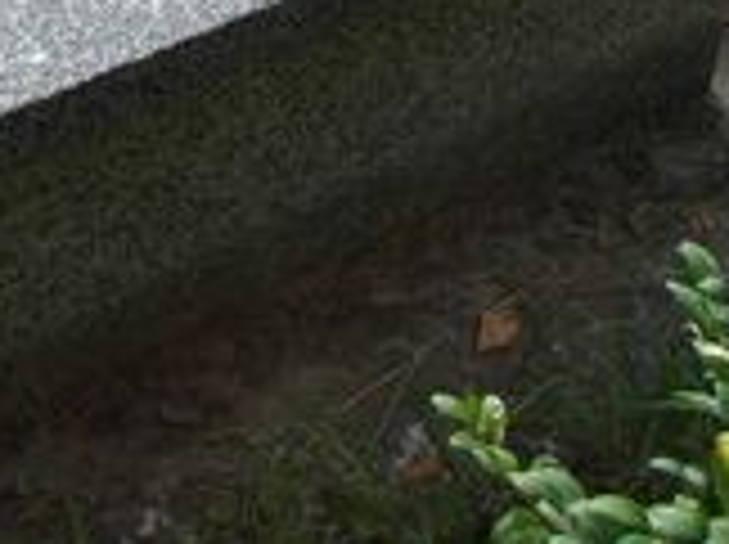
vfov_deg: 13.7
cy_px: -477
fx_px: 1998
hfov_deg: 19.6
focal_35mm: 95
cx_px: -126
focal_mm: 5.2
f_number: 3.4
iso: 80
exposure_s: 1/125
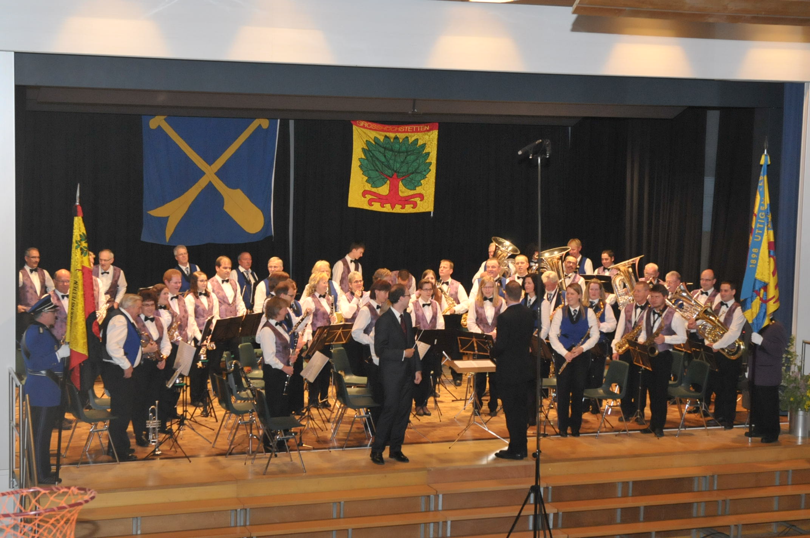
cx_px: 405
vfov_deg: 20.6
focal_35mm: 66
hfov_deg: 30.5
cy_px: 269
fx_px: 1483
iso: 1600
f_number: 5
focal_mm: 44
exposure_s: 1/60
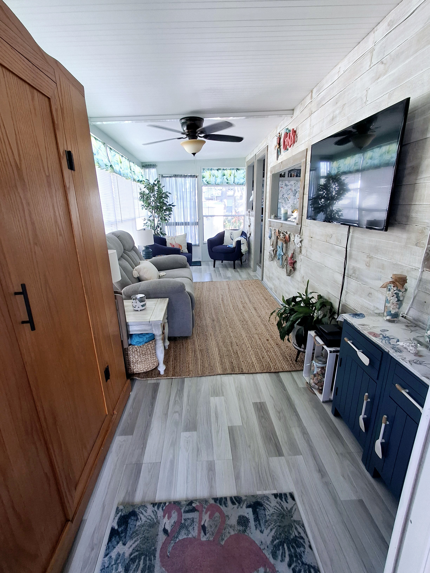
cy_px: 286
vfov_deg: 94.5
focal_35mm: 16
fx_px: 265
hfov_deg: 78.1
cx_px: 215
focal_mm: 1.64
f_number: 2.2
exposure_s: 1/60.2
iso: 50
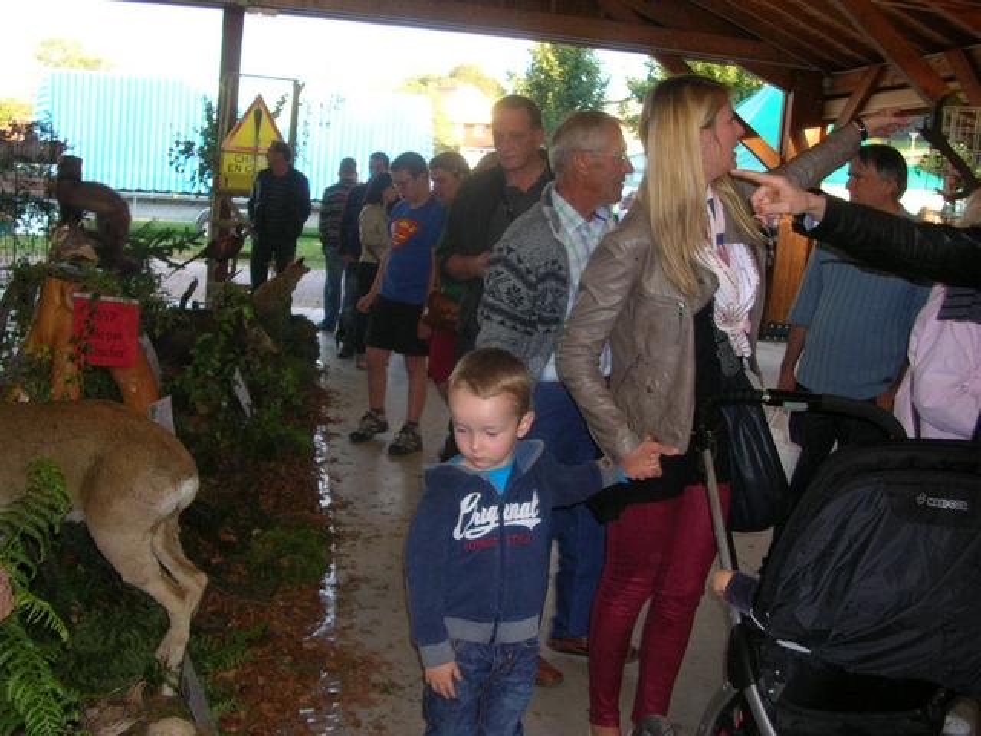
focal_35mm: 37
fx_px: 1049
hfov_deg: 50.1
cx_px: 490
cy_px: 368
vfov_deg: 38.7
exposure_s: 1/60.1
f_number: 2.9
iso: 98
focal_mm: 6.2
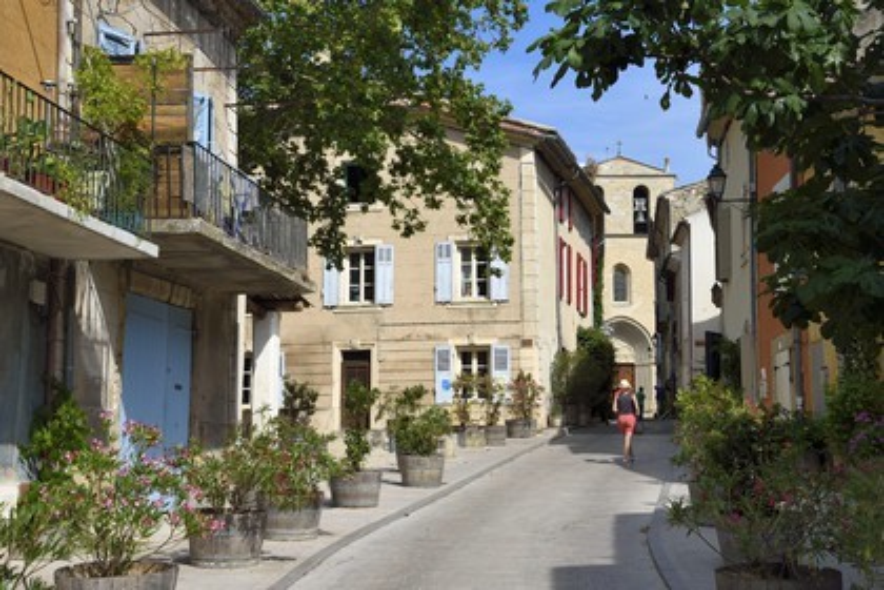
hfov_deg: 35.6
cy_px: 295
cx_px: 442
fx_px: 1375
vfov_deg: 24.2
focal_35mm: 56
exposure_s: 1/250
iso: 200
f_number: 14
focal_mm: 56
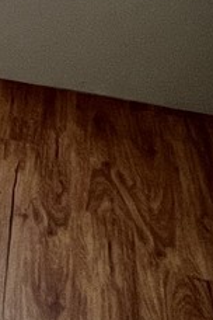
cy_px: -257
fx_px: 843
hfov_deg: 10.3
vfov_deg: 17.4
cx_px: -429
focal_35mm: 95
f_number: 1.8
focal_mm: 1.57
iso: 64
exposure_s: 1/120
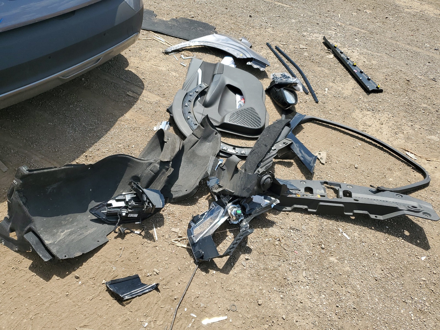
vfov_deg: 53.1
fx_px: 330
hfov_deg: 67.3
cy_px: 165
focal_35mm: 26
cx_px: 220
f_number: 1.5
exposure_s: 1/2500
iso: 50
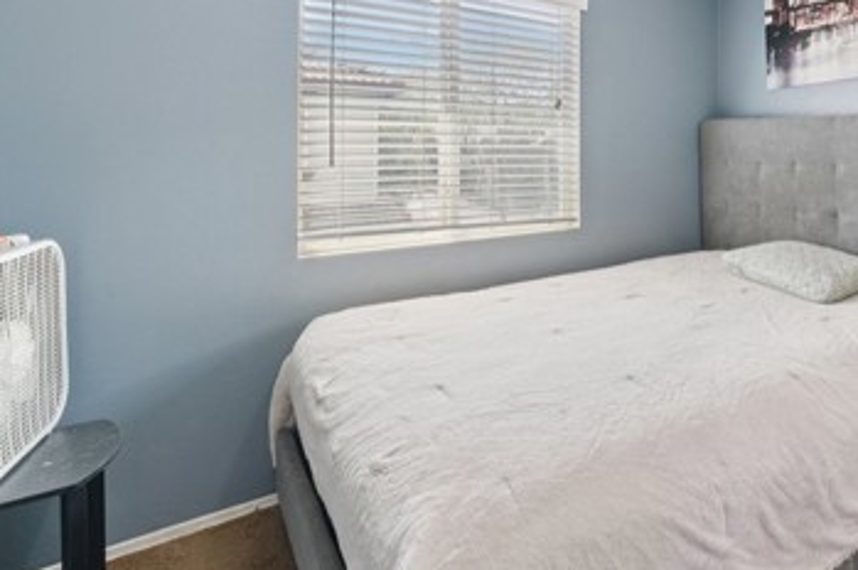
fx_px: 524
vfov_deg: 54.3
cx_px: 706
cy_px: 138
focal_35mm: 22
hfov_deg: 69.6
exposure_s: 1/20
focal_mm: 12
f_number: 8
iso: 400
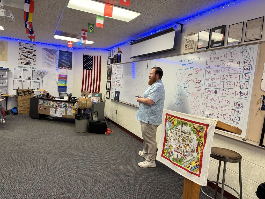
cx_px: 132
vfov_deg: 56.8
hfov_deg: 71.6
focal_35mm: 24
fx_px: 184
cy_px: 100
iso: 320
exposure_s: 1/60
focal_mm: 6.76
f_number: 1.78
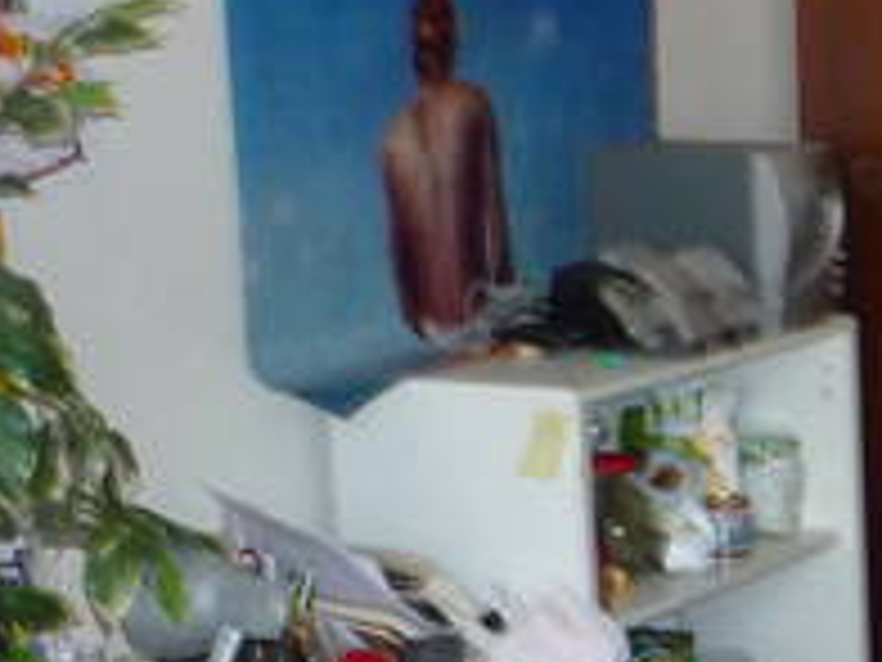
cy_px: 585
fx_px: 3083
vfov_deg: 12.2
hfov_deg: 15.1
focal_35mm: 121
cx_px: 1332
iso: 320
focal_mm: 5.2
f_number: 3.3
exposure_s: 1/30
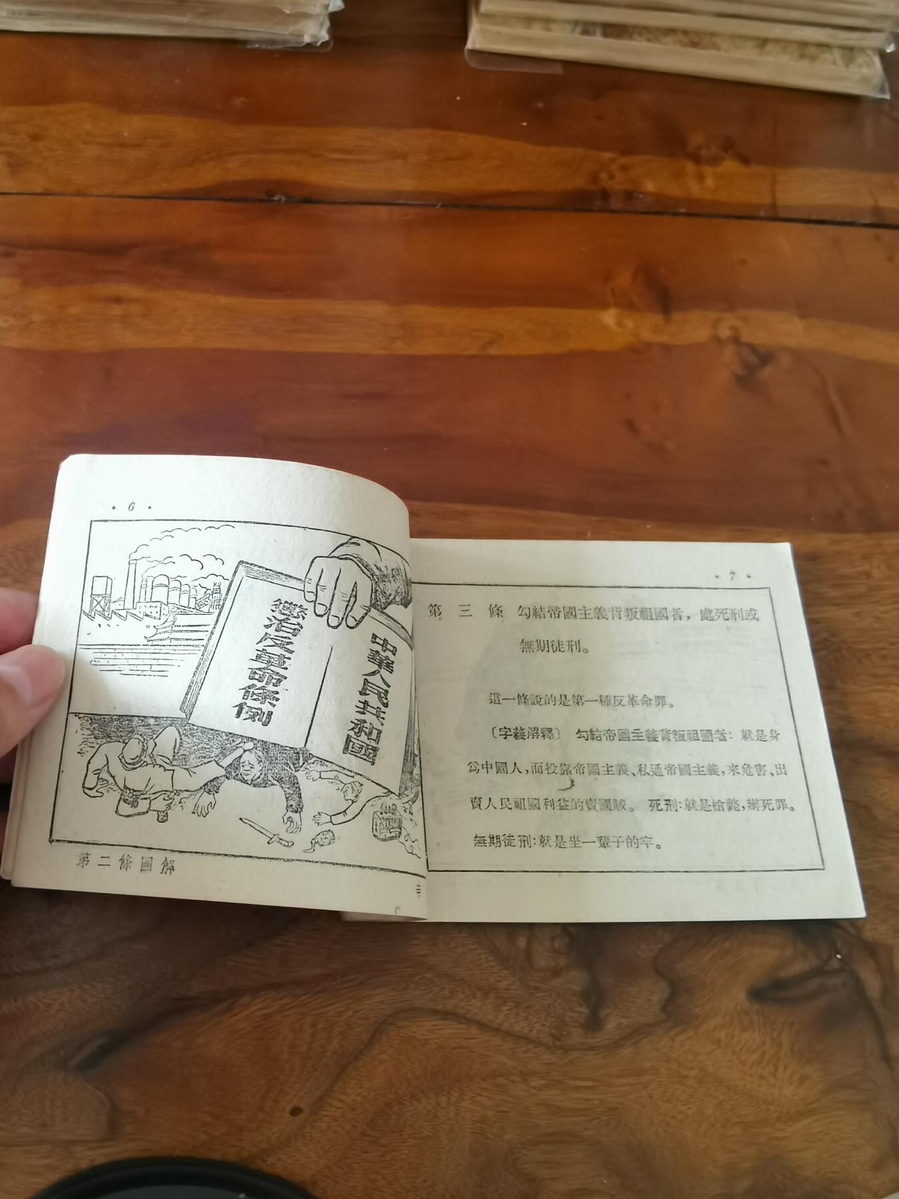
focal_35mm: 27
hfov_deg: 51.4
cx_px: 450
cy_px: 600
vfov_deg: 65.3
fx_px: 935
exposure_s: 1/25
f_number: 2.2
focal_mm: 2.26
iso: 400
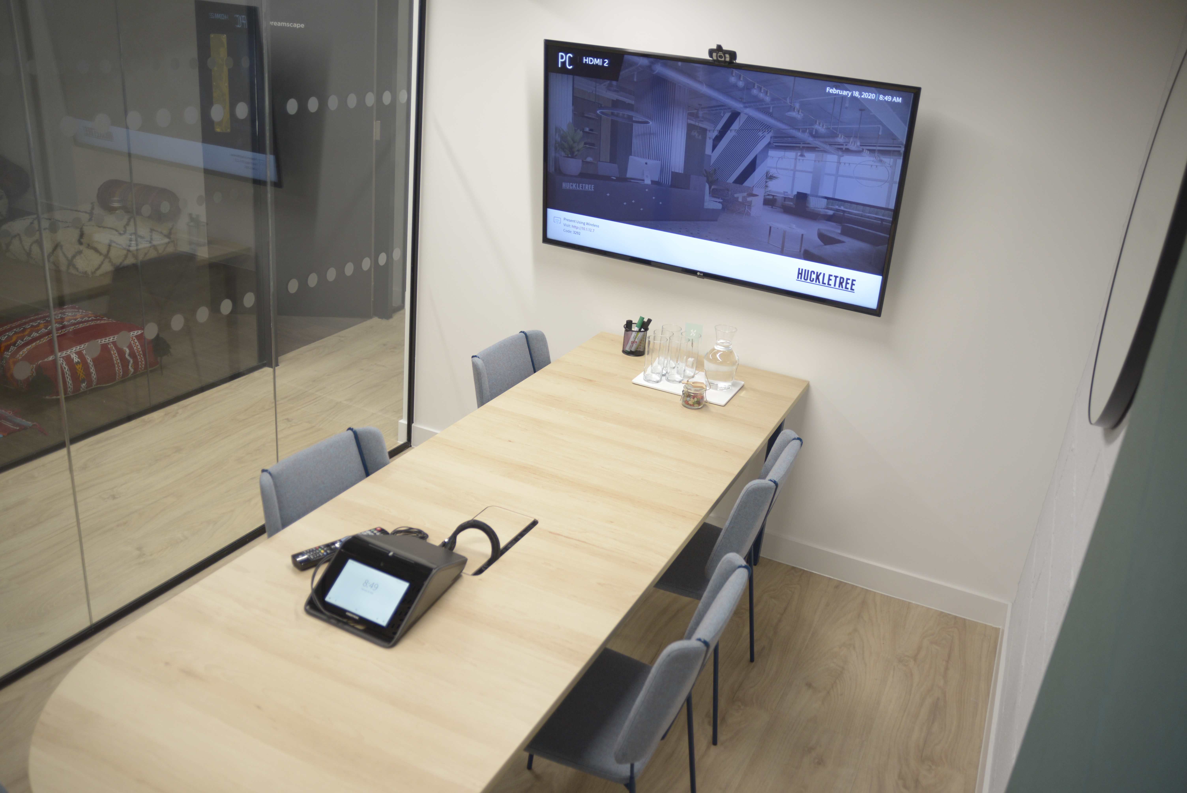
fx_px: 1022
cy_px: 396
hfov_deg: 60.3
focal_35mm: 31
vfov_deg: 42.4
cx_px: 594
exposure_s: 1/125
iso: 800
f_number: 3.5
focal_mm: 31
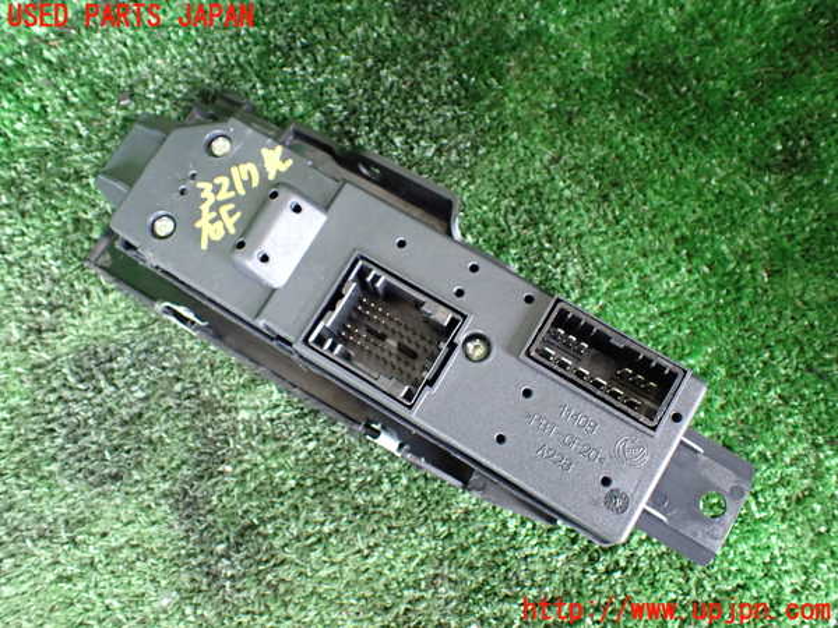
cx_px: 419
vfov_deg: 46.8
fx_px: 726
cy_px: 314
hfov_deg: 60.0
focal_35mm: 30
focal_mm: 5.4
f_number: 2.3
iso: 800
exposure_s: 1/80
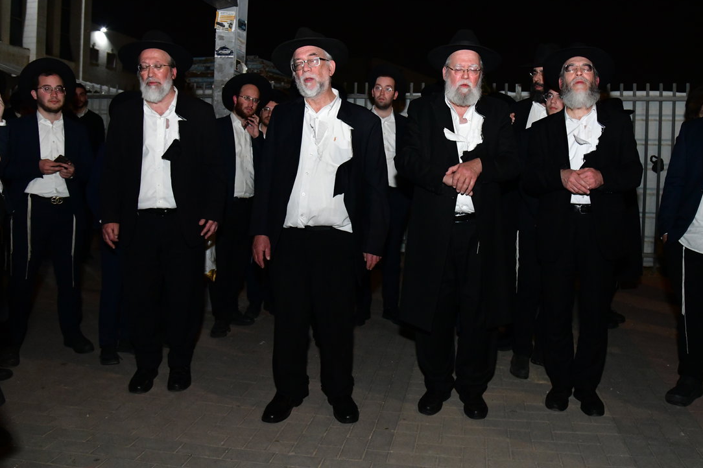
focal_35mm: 31
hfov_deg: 60.0
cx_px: 401
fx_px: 605
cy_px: 184
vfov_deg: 42.1
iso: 6400
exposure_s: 1/100
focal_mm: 24
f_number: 5.6
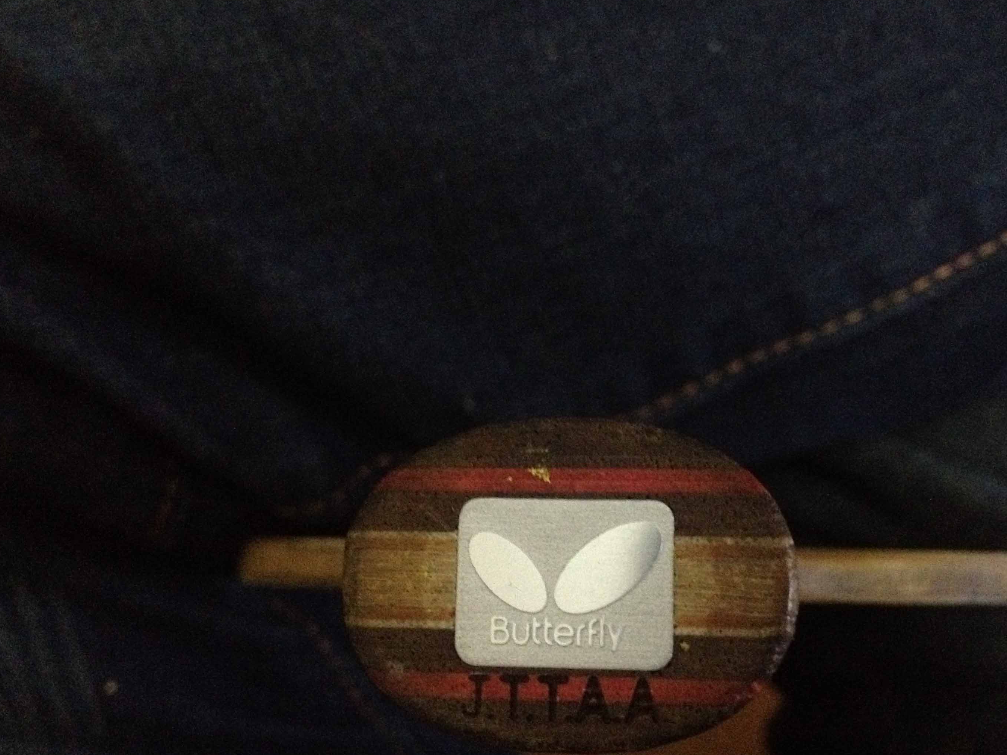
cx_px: 581
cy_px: 436
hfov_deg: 44.7
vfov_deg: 34.3
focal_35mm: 42
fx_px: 1222
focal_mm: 4.28
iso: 800
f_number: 2.4
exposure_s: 1/15
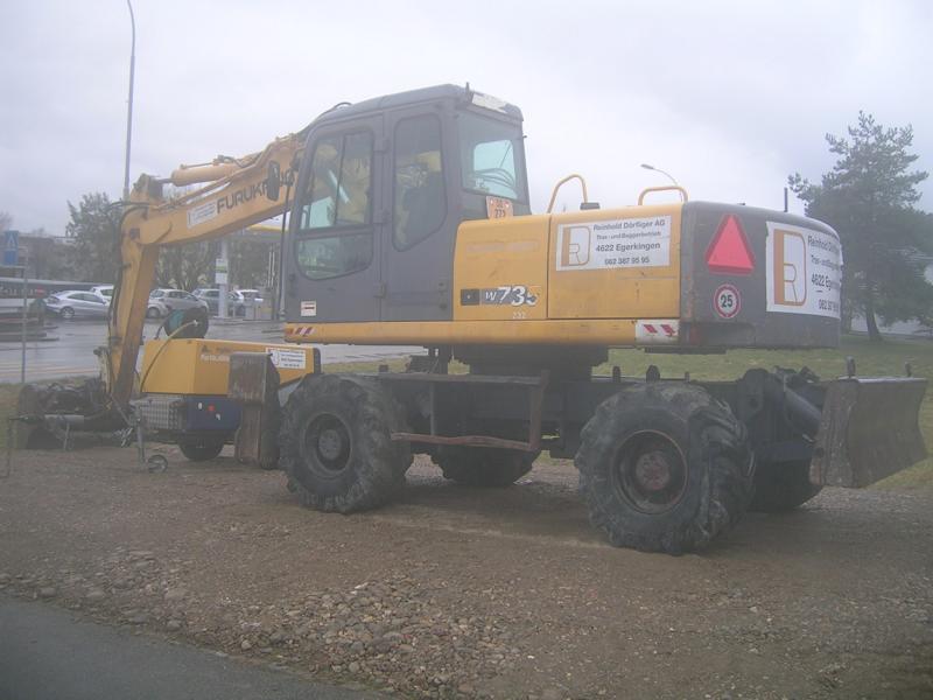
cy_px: 350
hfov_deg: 52.6
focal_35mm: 35
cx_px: 466
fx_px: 943
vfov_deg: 40.7
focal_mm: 5.4
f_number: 2.8
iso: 50
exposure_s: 1/89
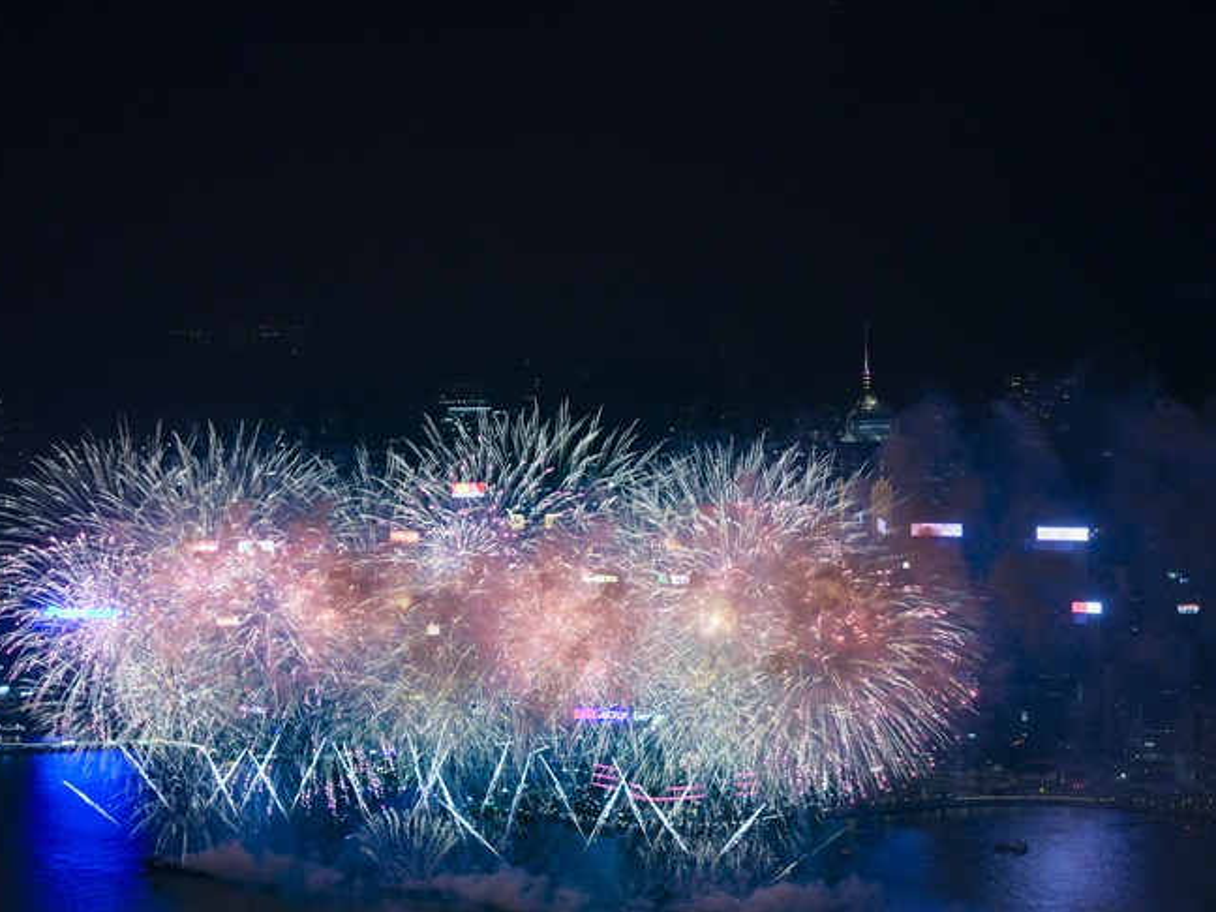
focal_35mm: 92
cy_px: 608
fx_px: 3232
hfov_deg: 21.3
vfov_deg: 16.0
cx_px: 732
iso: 800
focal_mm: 41.4
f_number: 2.8
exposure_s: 1/15
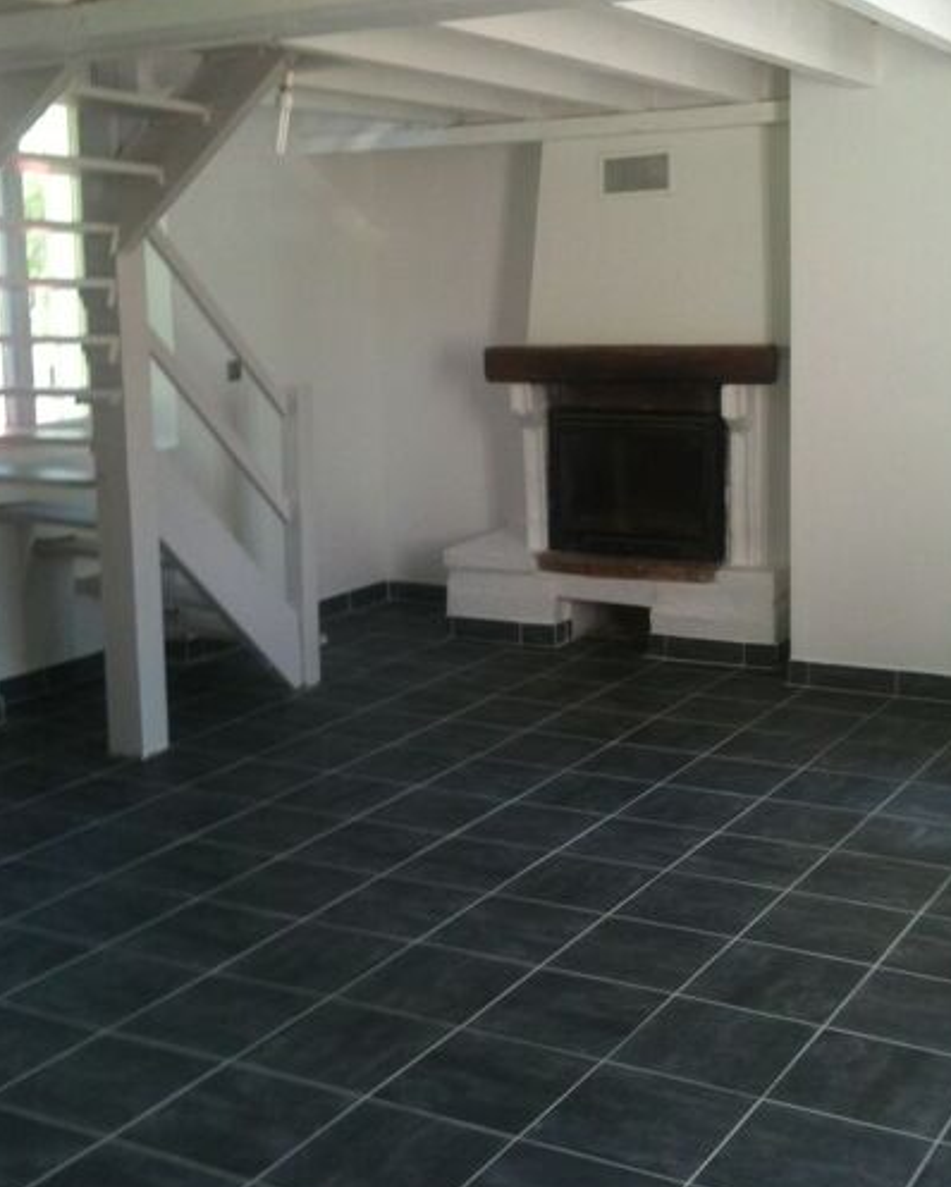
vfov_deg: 41.8
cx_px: 523
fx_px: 1547
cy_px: 490
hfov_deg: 34.1
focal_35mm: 44
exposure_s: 1/30
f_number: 2.8
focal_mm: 3.85
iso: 80
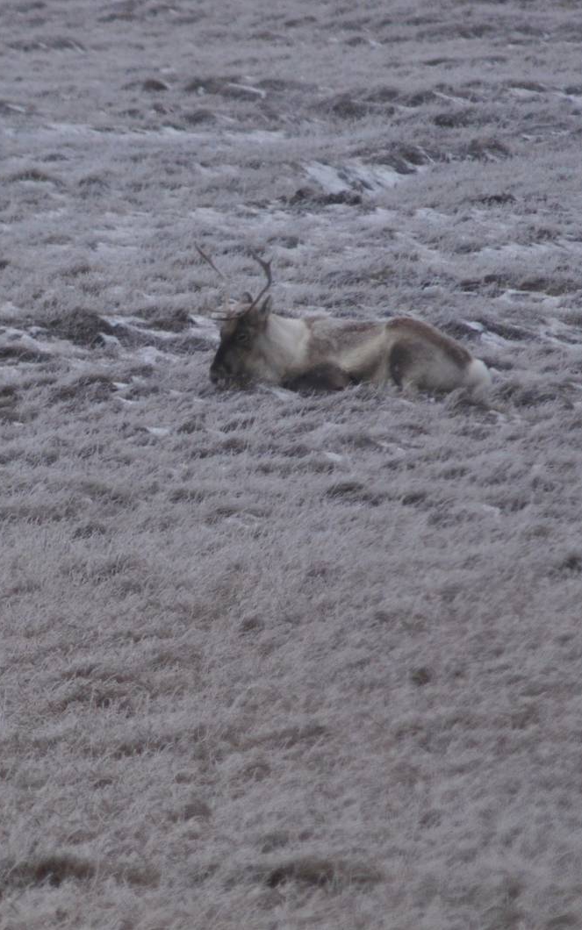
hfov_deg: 2.6
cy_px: 465
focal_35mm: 507
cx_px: -65
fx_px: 12860
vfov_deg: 4.1
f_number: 5
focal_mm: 220
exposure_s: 1/1250
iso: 400
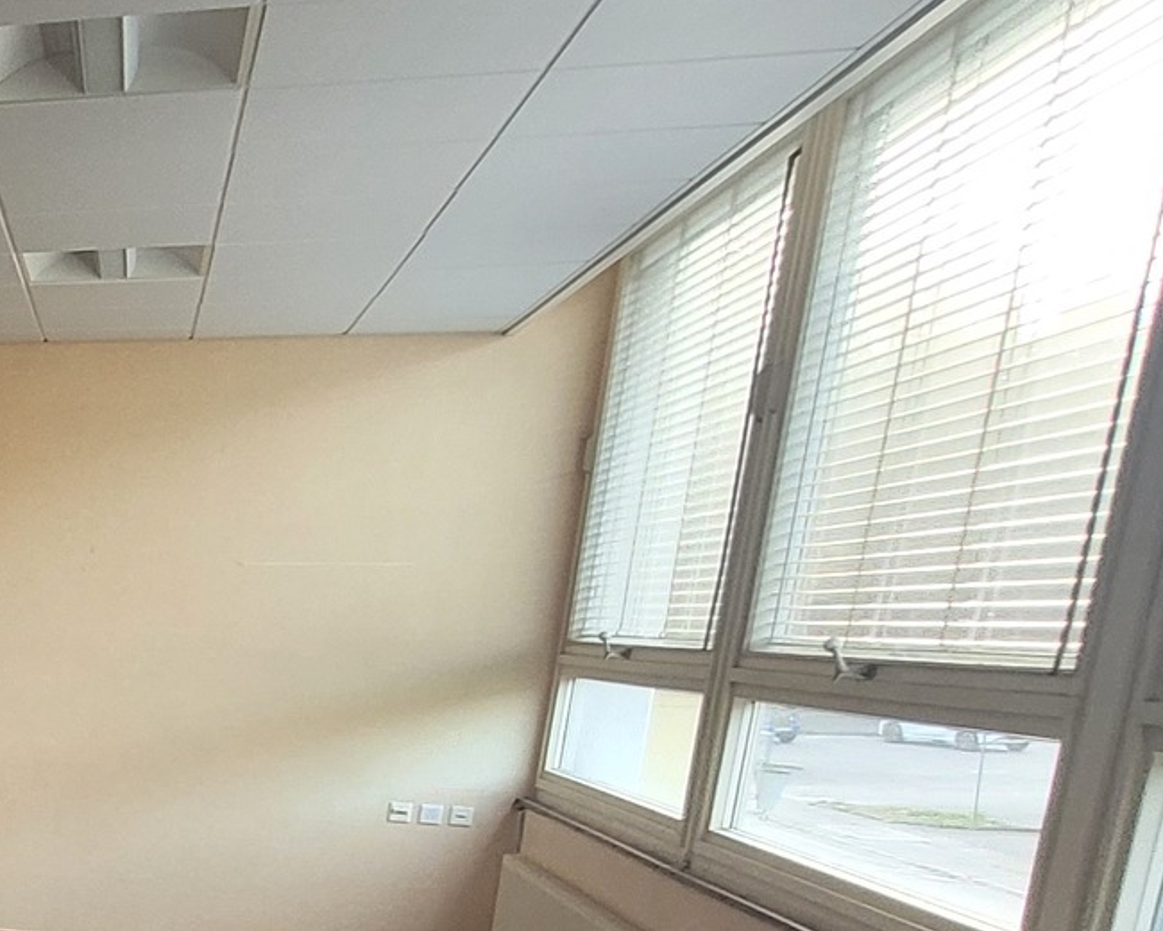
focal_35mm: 50
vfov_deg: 28.2
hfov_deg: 26.9
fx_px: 1721
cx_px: -571
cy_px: 961
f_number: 2.2
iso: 125
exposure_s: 1/50
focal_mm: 1.74
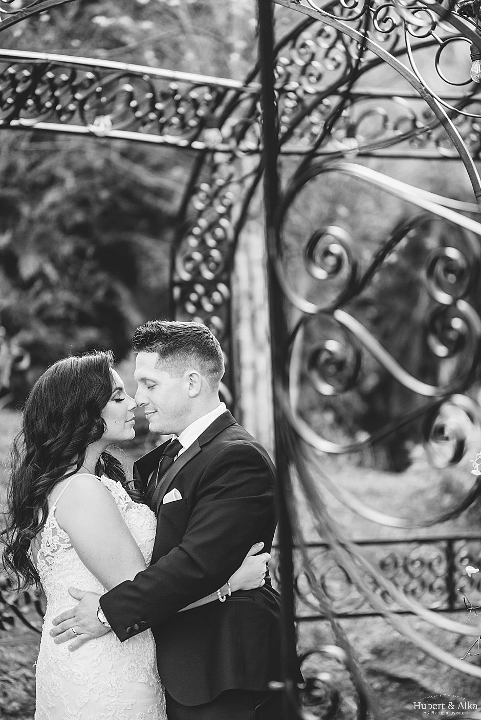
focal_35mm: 200
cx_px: 240
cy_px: 360
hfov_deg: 6.9
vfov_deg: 10.3
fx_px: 4004
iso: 800
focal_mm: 200
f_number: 2.8
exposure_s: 1/200
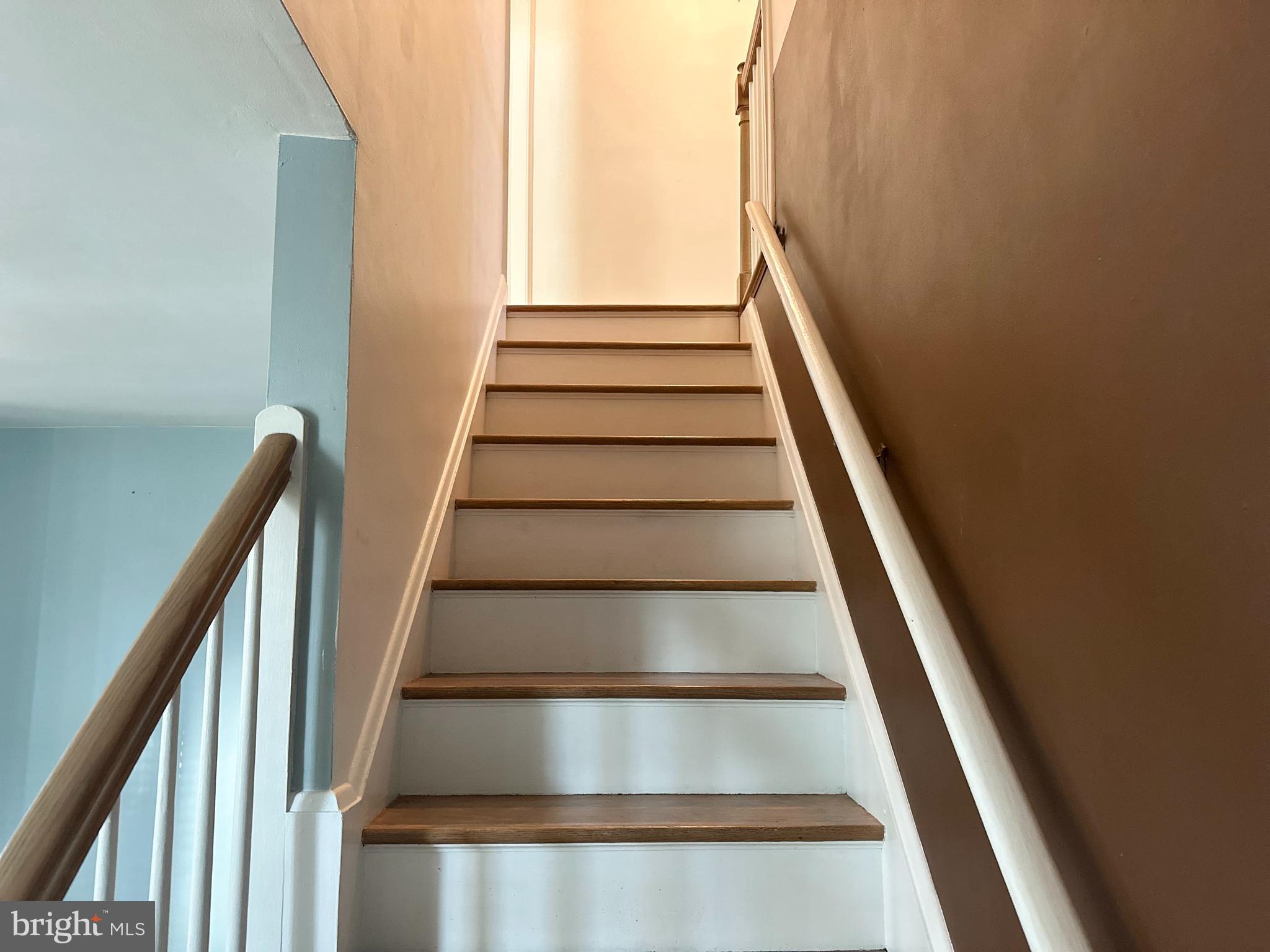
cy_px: 476
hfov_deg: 71.6
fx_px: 881
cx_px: 635
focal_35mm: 24
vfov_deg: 56.8
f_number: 1.78
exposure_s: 1/60
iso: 800
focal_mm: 6.86
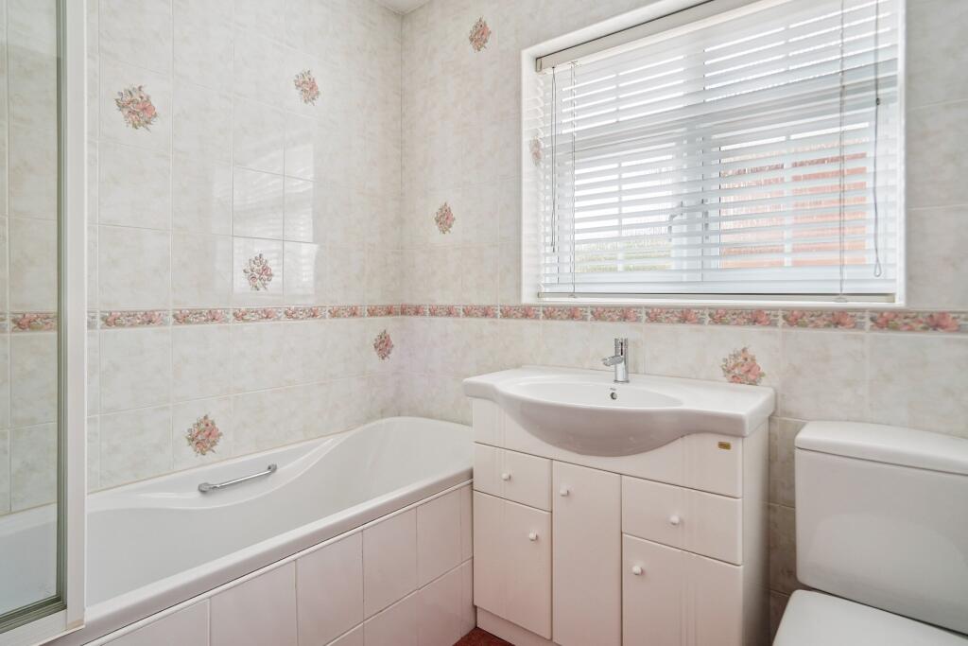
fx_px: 484
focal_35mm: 18
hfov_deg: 90.0
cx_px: 484
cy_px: 323
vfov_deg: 67.4
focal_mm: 18
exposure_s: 1/40
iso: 320
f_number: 5
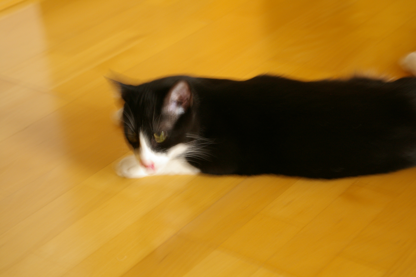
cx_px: 208
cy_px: 138
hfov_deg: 24.6
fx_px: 953
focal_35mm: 82
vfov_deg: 16.6
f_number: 5.6
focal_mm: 55
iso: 400
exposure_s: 1/6
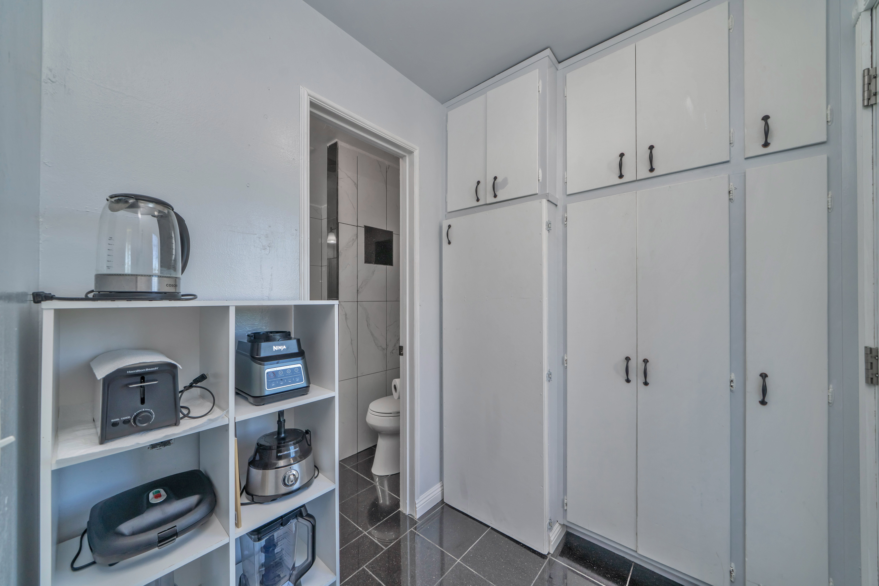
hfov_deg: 108.3
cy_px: 293
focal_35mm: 13
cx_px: 440
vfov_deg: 85.4
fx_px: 317
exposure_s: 1/80
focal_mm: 13
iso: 320
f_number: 6.3
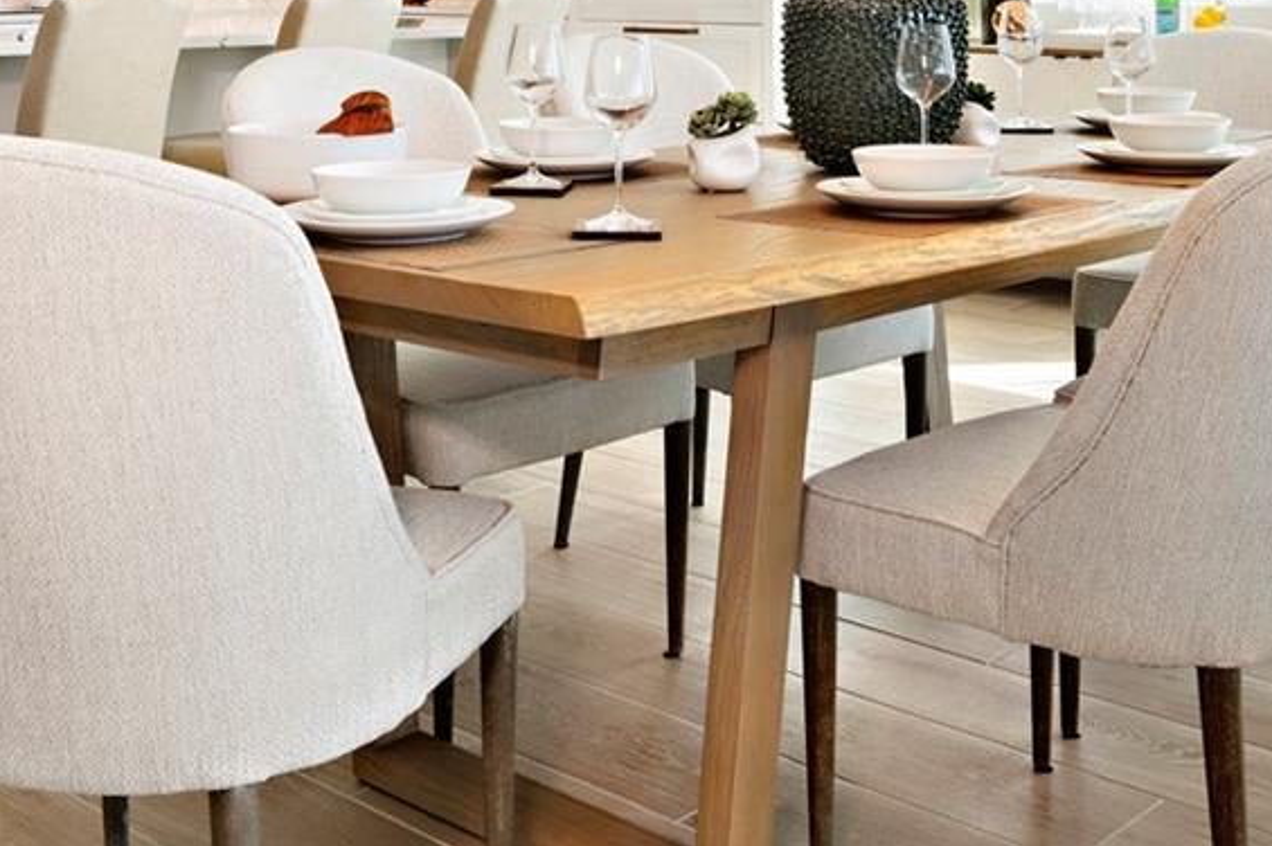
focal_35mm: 51
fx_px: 1801
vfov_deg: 25.1
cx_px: 680
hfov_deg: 38.9
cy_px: -4
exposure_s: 1/25
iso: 250
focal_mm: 18
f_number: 8
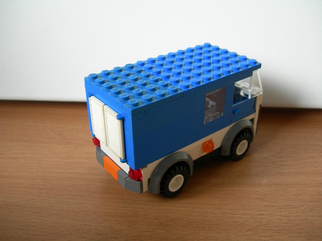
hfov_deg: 49.0
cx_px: 161
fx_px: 353
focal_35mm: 38
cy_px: 120
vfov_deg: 37.7
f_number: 2.8
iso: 50
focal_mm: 7.8
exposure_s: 1/10.5
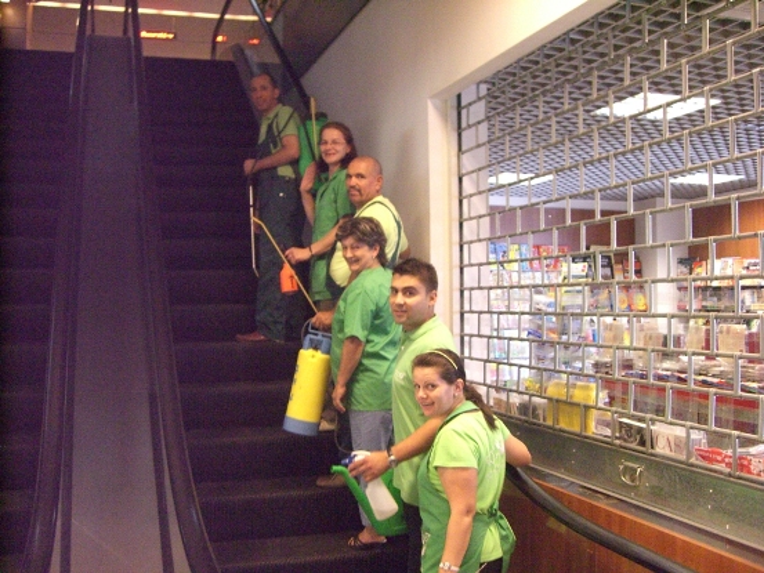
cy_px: 286
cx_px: 382
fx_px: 839
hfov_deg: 49.0
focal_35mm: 38
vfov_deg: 37.7
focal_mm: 6.2
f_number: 2.7
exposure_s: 1/50
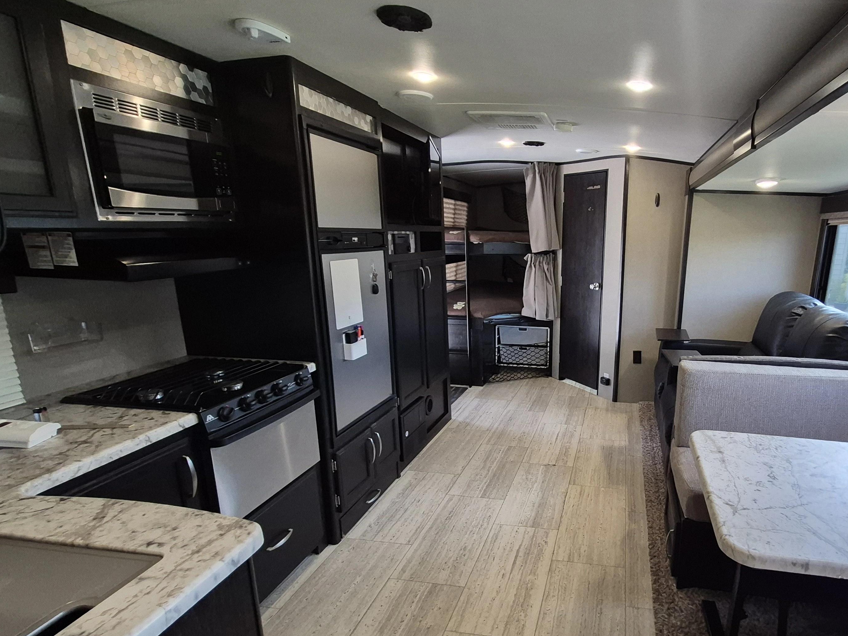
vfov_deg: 68.6
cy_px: 344
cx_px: 553
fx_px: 465
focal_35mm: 19
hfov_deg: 82.3
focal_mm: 1.74
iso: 200
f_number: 2.2
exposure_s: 1/60
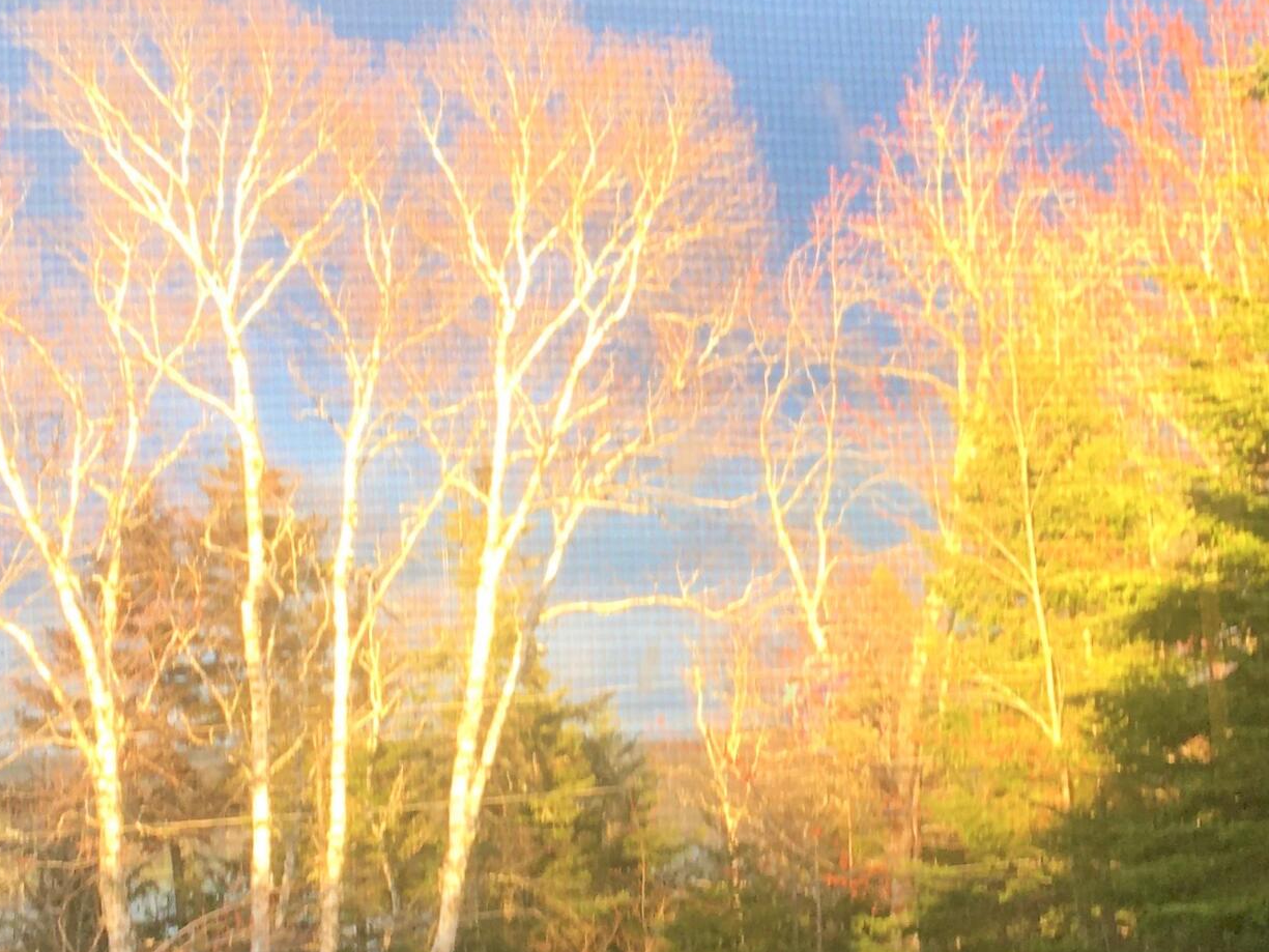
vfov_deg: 20.7
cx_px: 884
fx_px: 2603
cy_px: 618
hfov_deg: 27.2
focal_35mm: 71
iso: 32
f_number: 2.2
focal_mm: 4.15
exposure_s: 1/60
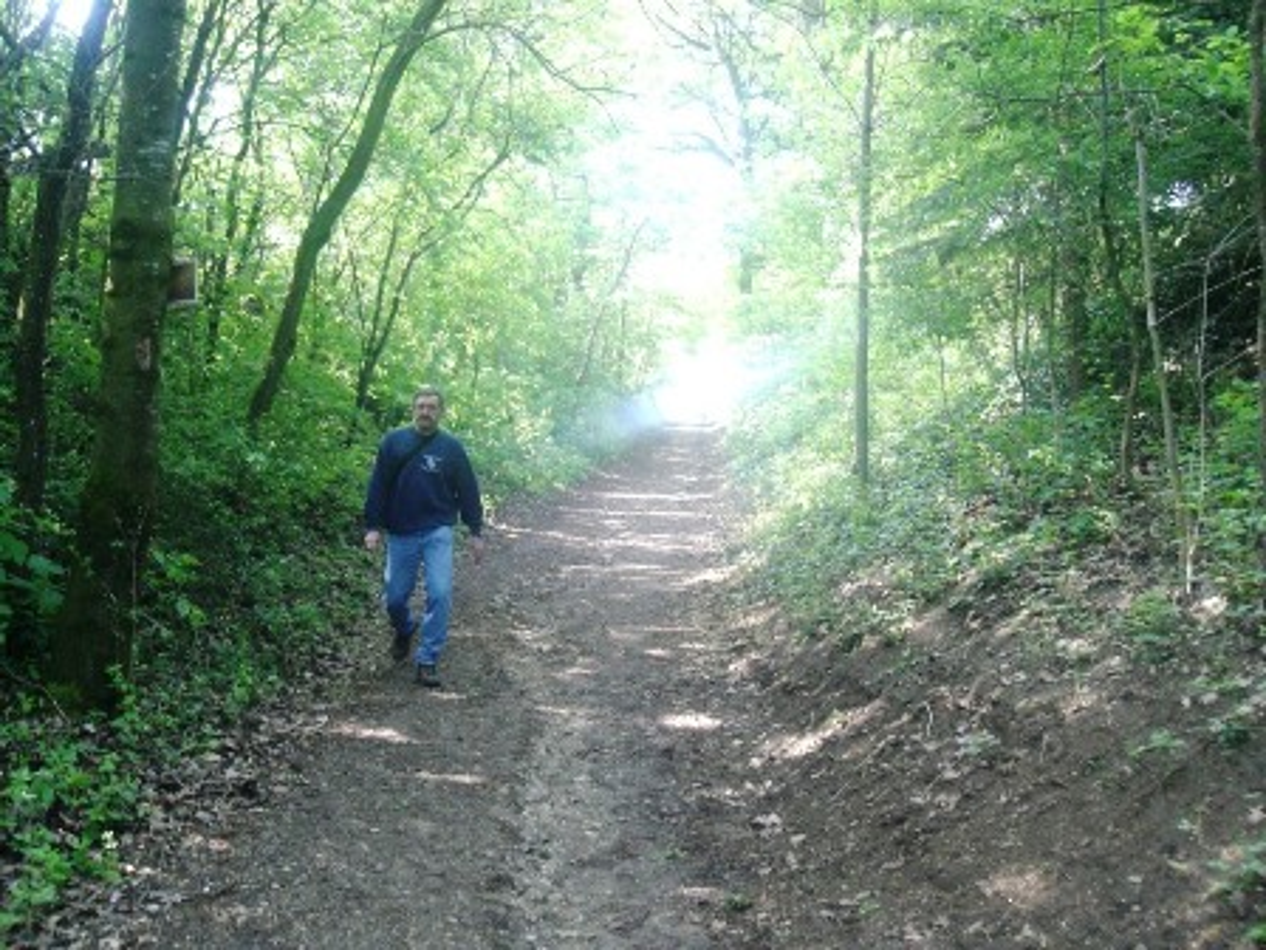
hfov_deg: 49.0
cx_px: 633
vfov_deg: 37.7
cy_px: 475
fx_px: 1390
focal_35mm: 38
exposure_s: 1/80
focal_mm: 6.3
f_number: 3.1
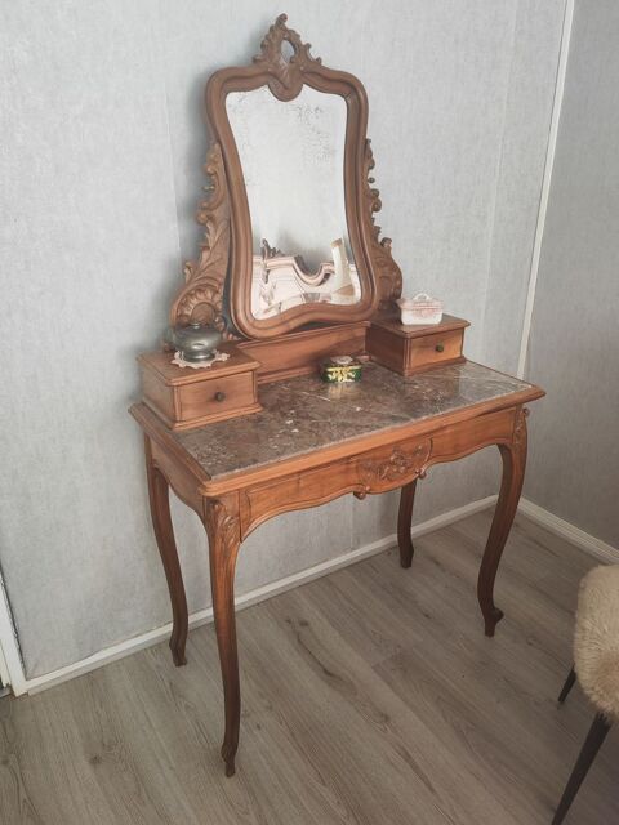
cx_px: 310
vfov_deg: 65.3
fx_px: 644
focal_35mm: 27
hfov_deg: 51.4
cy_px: 412
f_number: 1.8
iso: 64
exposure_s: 1/120
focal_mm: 5.53
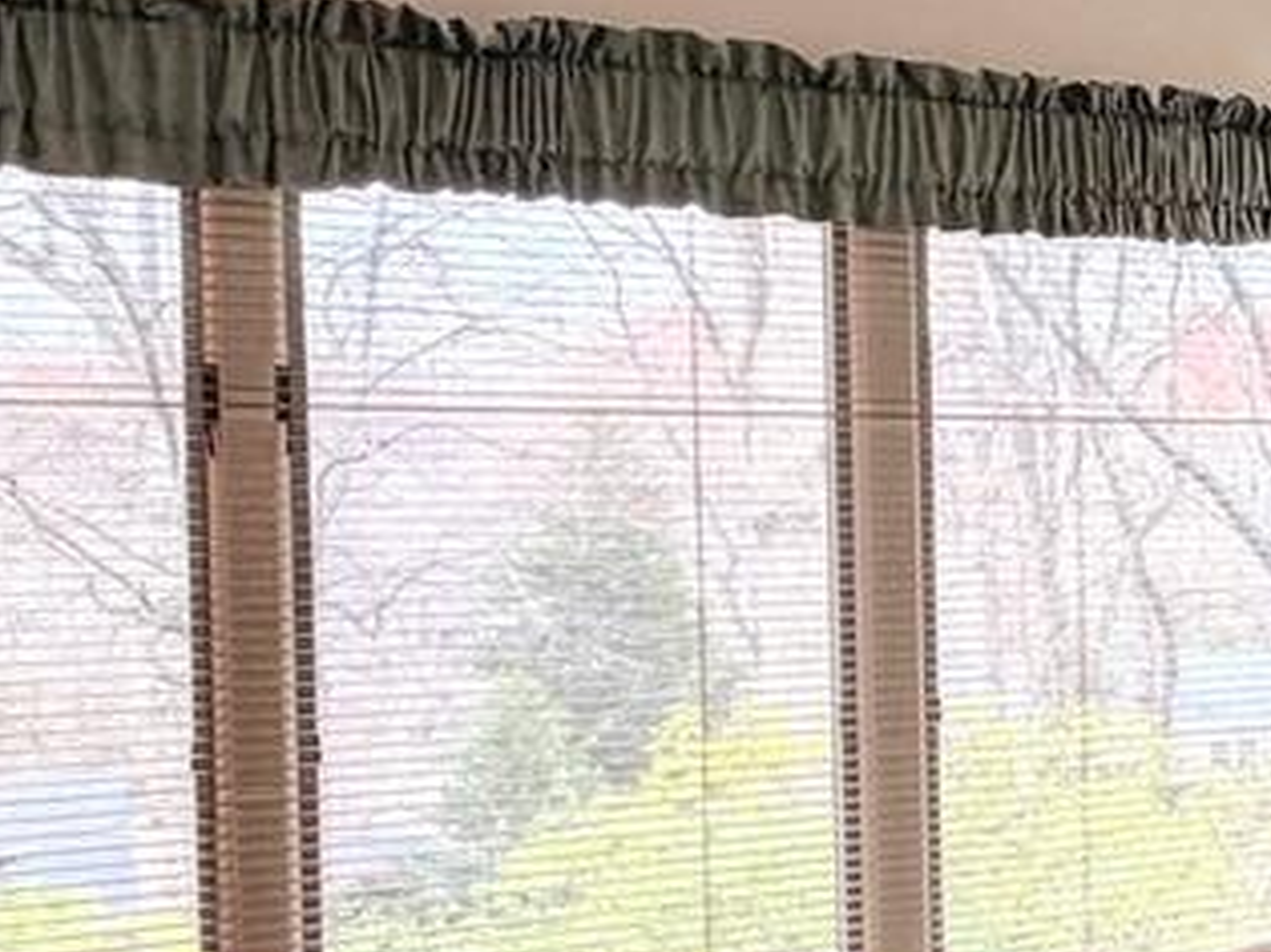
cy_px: 545
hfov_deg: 22.8
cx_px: 2050
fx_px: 2349
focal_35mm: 64
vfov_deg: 22.9
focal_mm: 2.22
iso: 160
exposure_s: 1/120
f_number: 2.2
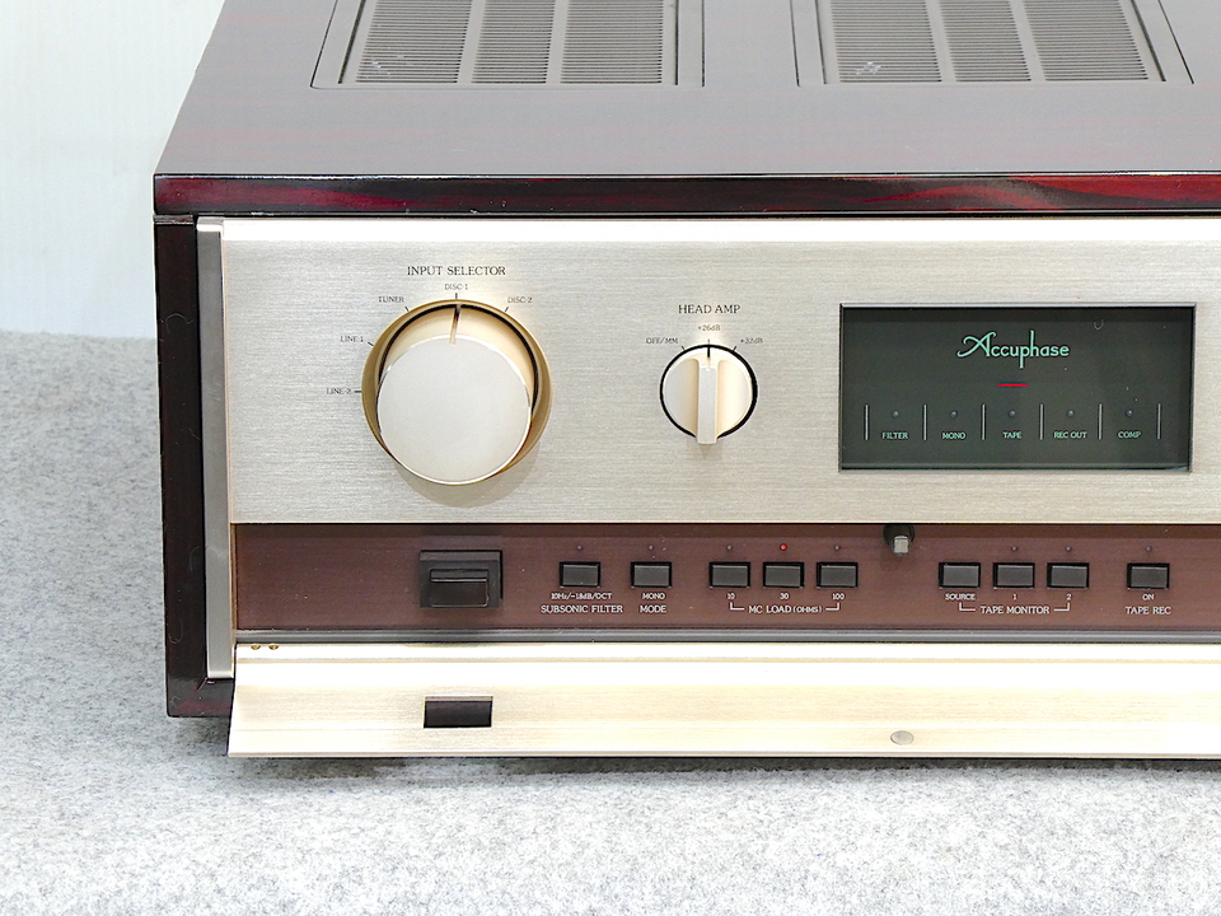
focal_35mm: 151
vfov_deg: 9.8
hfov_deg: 13.1
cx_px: 610
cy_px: 458
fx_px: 5326
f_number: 5.4
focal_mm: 27.1
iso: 200
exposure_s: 1/13
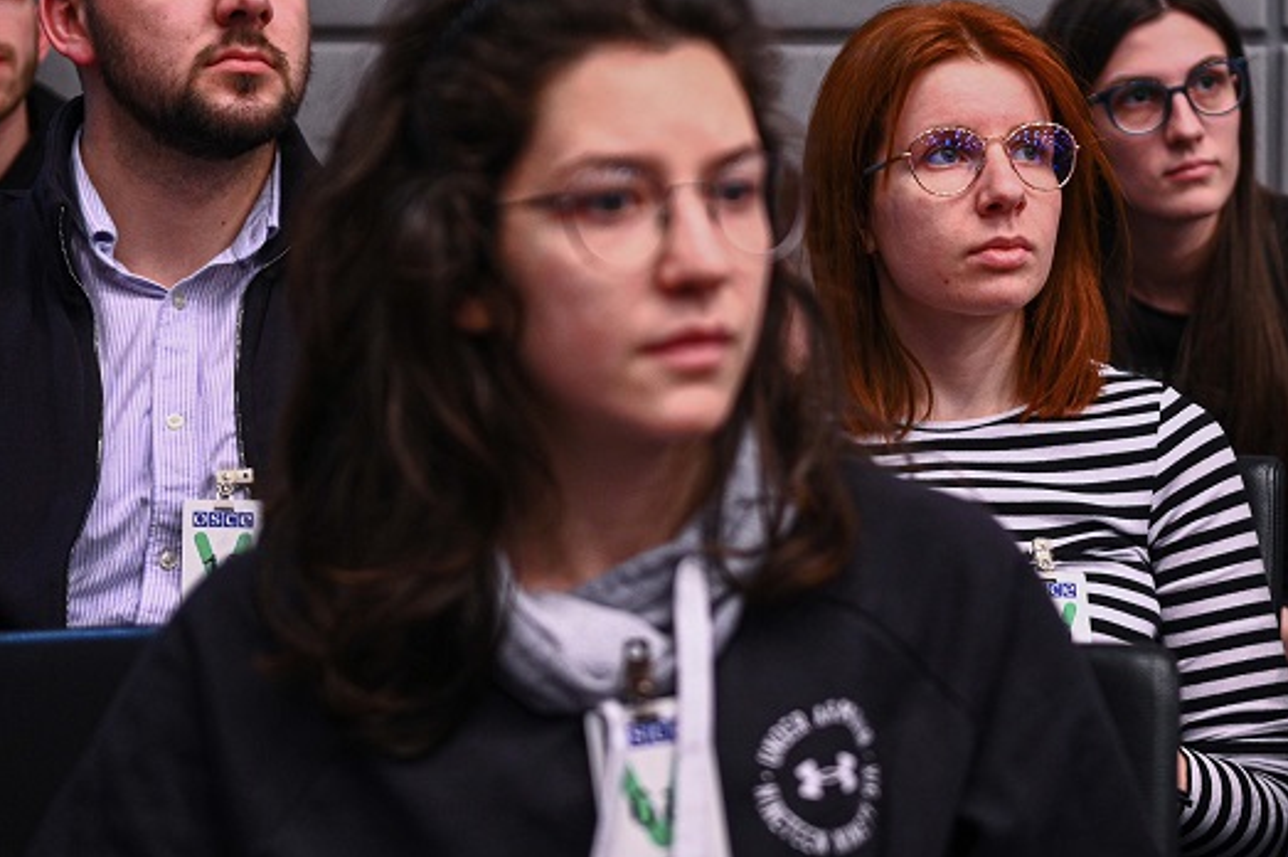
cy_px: 234
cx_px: 980
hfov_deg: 19.0
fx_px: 3826
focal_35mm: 107
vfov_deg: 12.7
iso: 1250
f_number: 2.8
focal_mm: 70
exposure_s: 1/60
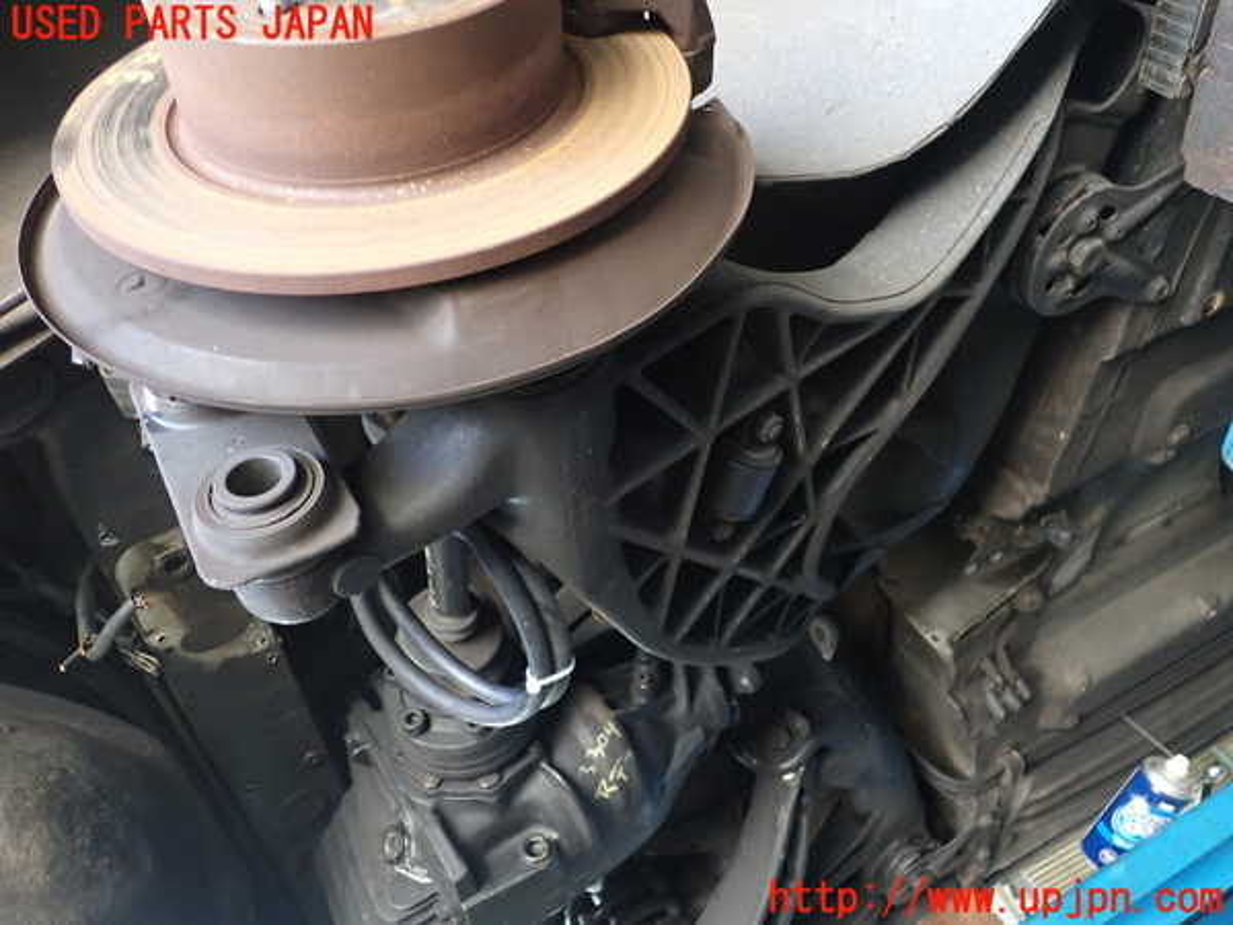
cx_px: 616
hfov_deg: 60.0
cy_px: 462
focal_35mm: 30
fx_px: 1069
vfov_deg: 46.8
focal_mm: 5.4
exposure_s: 1/30
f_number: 2.3
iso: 320
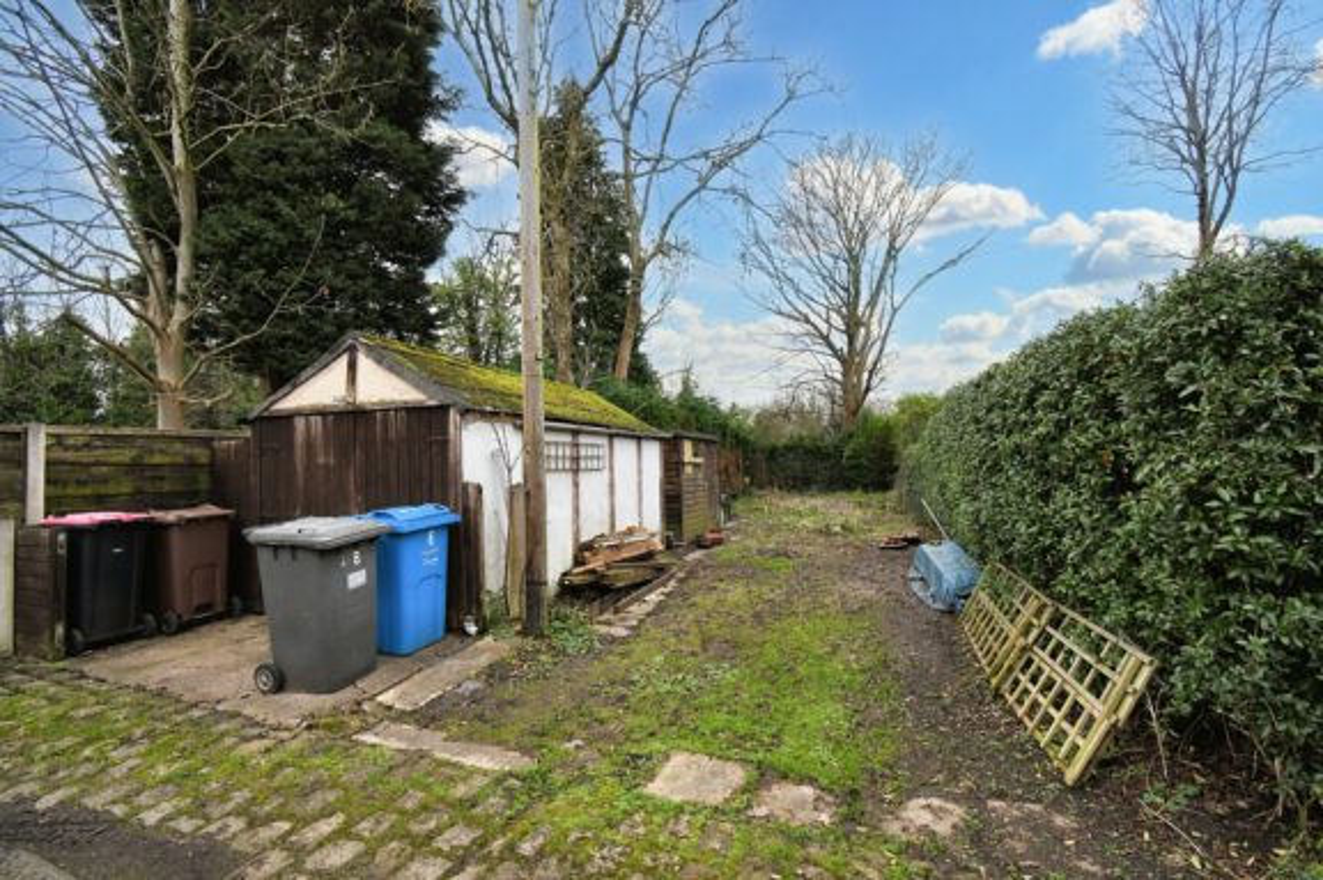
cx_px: 662
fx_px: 551
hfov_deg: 100.4
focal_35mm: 15
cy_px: 440
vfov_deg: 77.2
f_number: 5.6
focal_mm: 10
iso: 560
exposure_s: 1/125
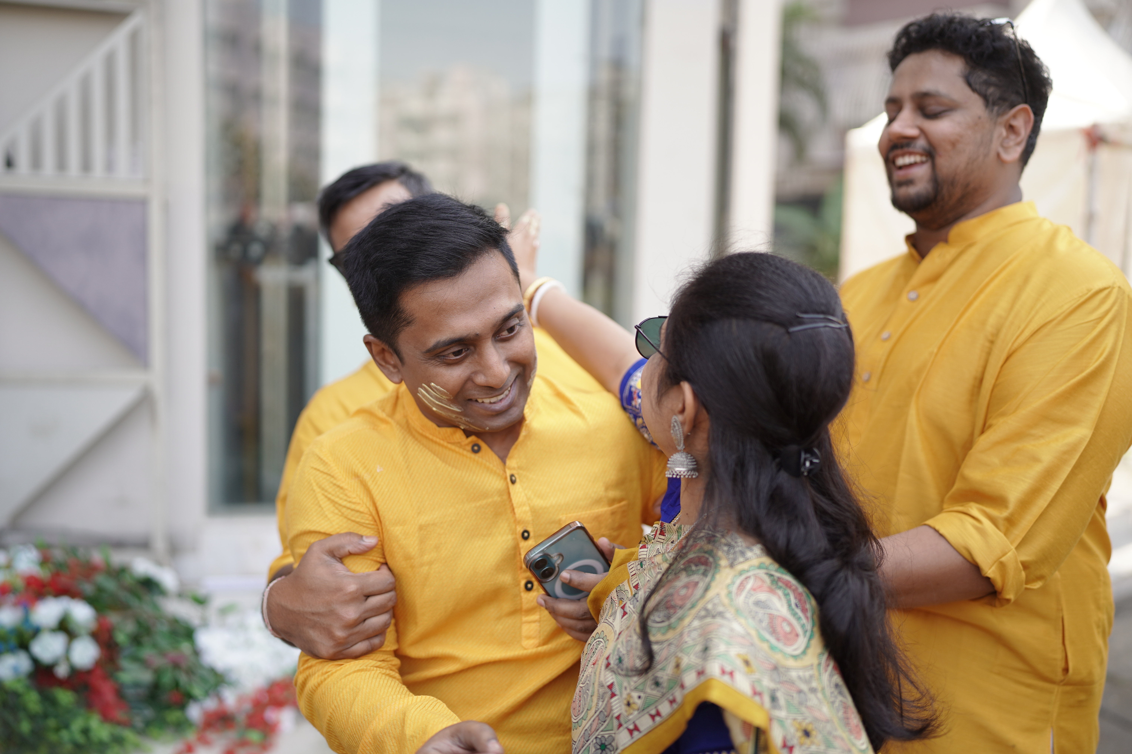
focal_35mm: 35
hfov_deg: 54.4
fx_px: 1100
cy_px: 377
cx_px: 566
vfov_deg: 37.9
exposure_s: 1/1250
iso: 125
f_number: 1.4
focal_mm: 35
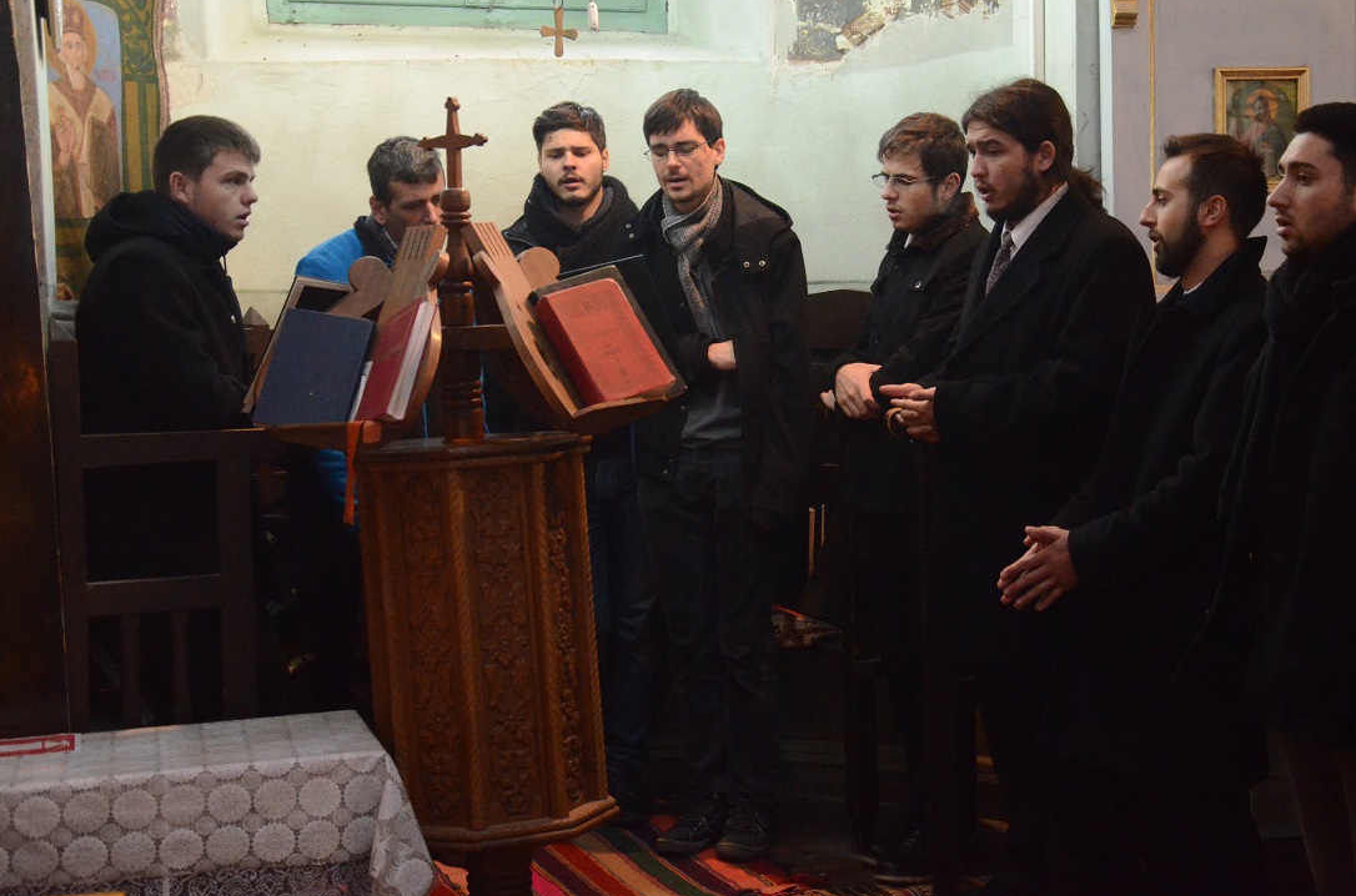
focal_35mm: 63
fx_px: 2367
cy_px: 409
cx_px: 739
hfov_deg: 32.0
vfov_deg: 21.4
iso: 4000
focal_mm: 38
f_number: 4.5
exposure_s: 1/60
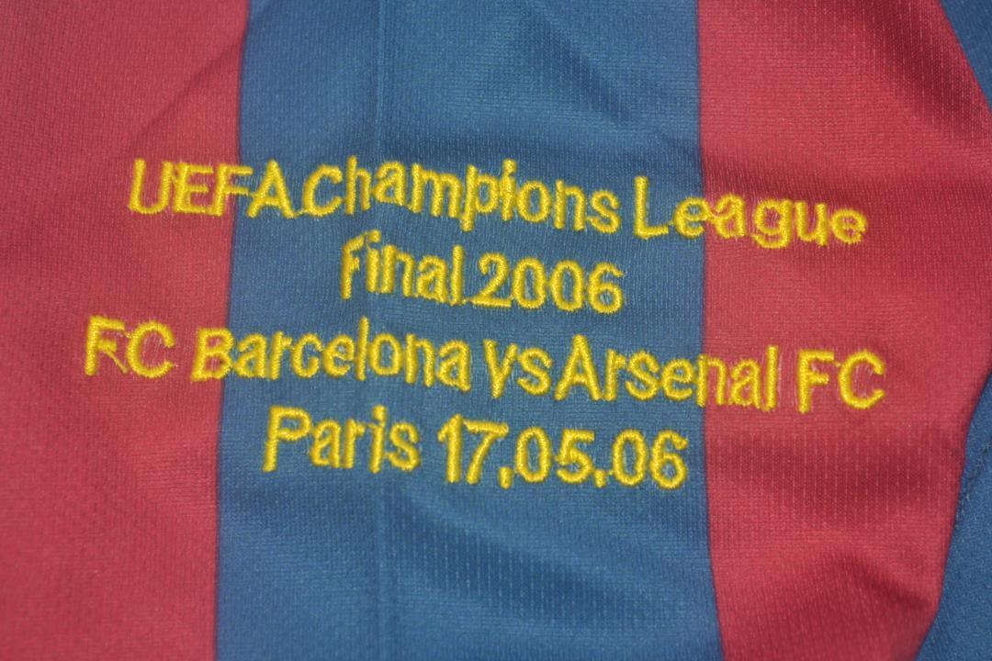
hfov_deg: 24.6
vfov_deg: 16.6
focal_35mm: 82
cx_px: 496
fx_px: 2273
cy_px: 330
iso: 200
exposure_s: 1/60
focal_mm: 55
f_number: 5.6
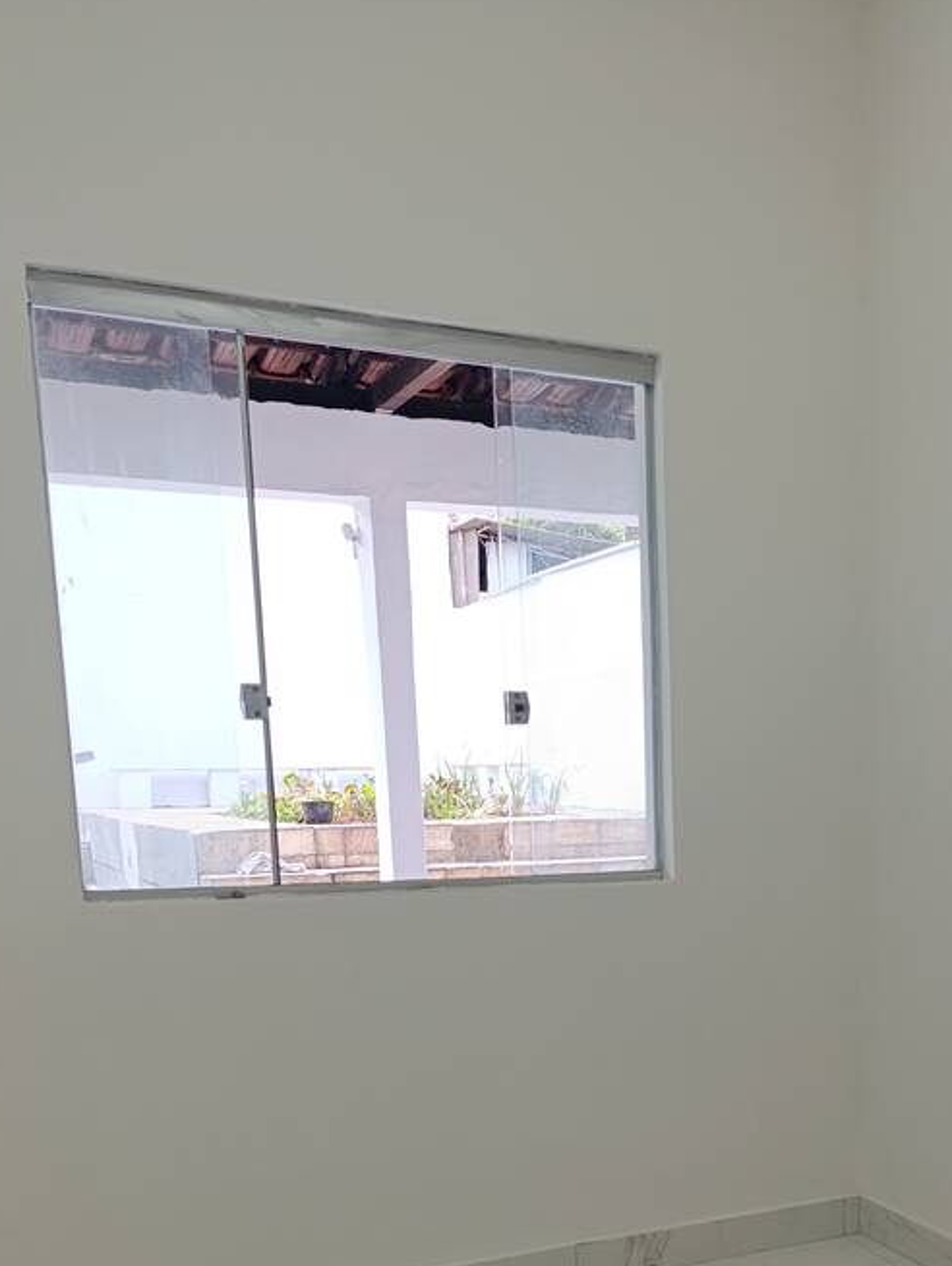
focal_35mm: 38
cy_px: 1001
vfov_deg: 46.5
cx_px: 729
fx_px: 1391
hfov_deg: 36.8
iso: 160
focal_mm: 6.14
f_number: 1.6
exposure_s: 1/120
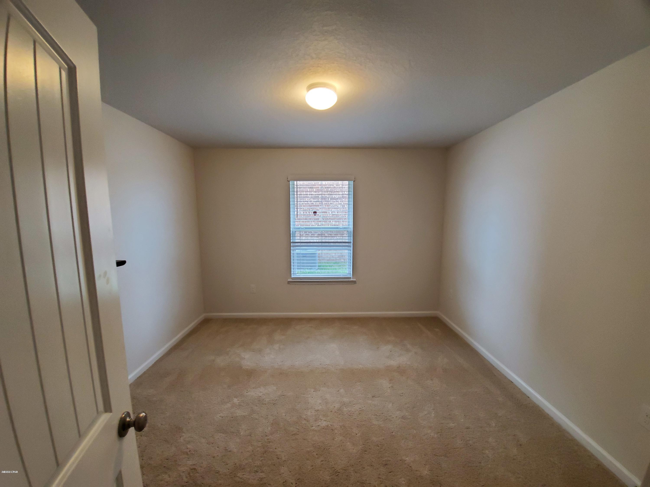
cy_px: 244
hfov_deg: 106.2
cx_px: 325
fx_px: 244
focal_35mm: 13
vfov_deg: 89.9
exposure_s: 1/59
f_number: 2.2
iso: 250
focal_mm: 1.8
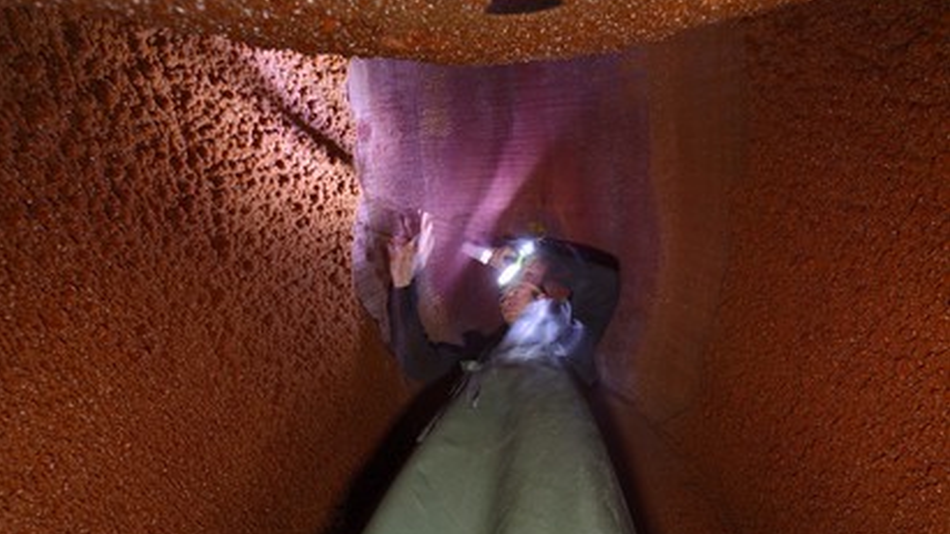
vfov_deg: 70.3
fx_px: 378
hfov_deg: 103.0
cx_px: 467
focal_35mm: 15
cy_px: 296
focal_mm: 14
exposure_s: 1.6
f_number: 5.6
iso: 800
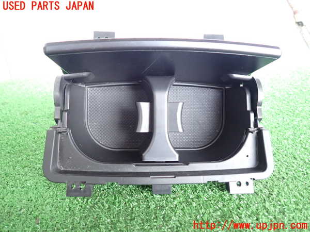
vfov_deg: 54.9
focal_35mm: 25
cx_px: 155
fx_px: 224
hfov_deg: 69.4
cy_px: 116
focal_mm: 4.5
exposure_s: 1/30
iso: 400
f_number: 2
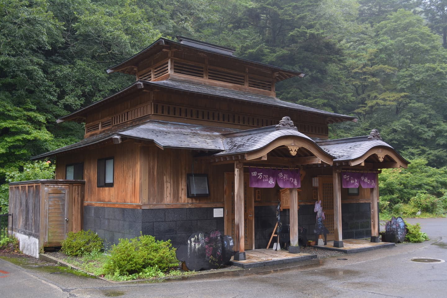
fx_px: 410
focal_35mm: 33
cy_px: 149
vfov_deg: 39.9
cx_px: 224
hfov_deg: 57.2
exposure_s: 1/100
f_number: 5
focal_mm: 22
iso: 400
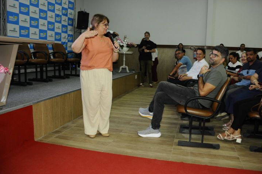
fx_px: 218
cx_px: 143
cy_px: 81
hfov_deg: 61.9
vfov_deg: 43.5
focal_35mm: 30
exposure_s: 1/100
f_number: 3.5
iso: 1000
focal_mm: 18
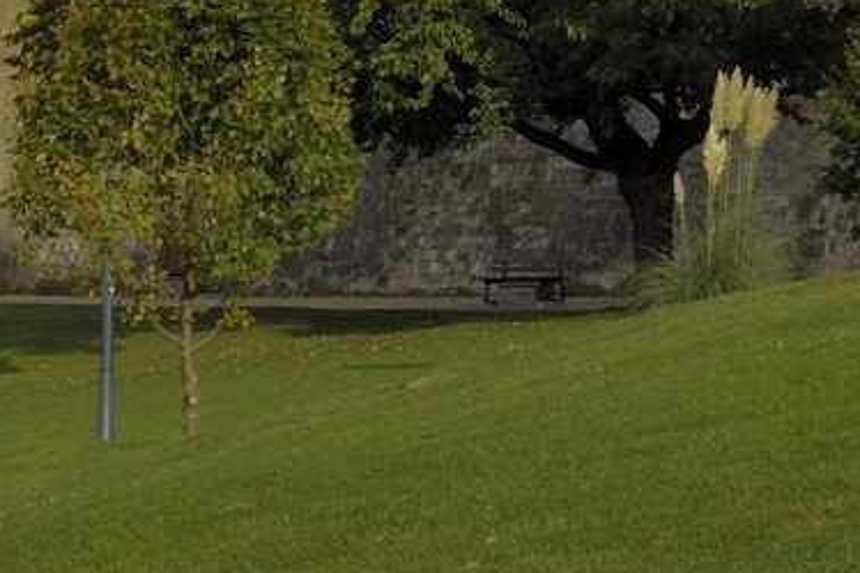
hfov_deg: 6.7
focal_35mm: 308
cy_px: -1206
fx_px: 7354
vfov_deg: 4.3
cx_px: 428
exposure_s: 1/160
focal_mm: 48
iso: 100
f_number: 9.5
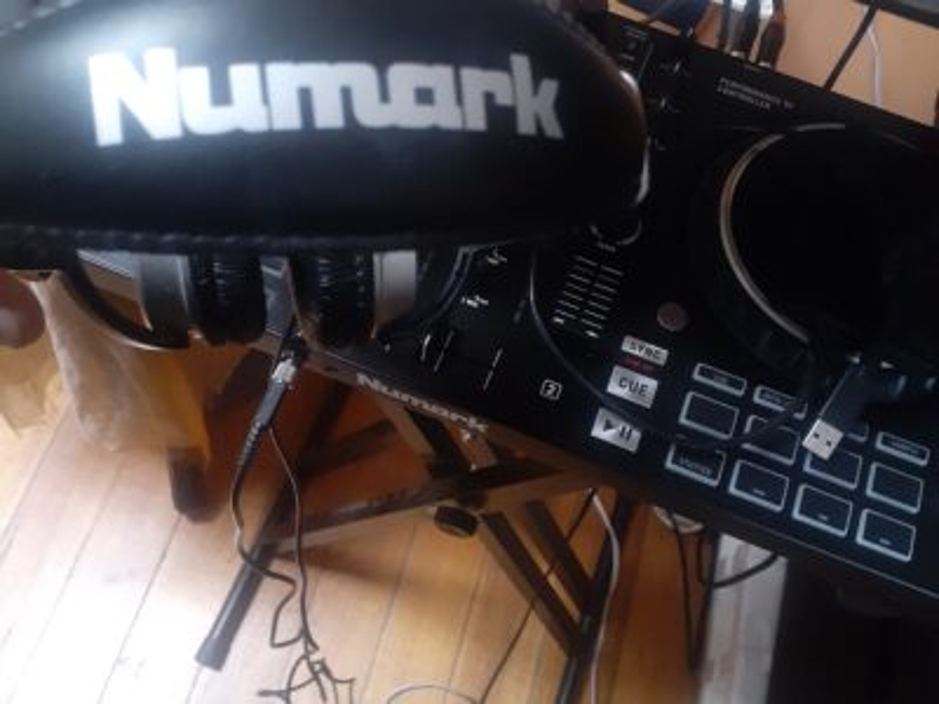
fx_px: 732
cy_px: 352
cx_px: 470
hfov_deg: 65.3
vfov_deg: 51.4
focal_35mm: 27
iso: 1000
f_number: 1.9
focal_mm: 3.6
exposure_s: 1/20
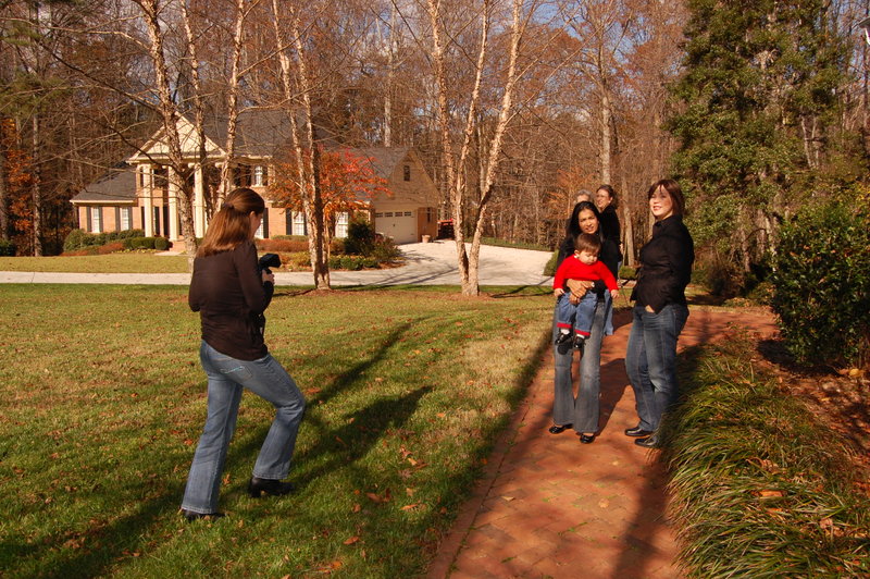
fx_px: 652
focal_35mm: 27
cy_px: 290
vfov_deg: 47.9
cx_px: 435
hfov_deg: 67.4
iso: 400
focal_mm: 18
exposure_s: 1/500
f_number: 11
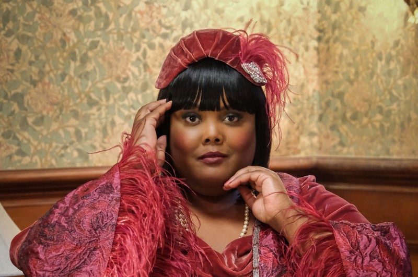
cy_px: 138
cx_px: 209
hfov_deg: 25.4
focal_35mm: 80
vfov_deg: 17.0
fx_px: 928
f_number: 3.2
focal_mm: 53.3
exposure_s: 1/125
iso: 5000
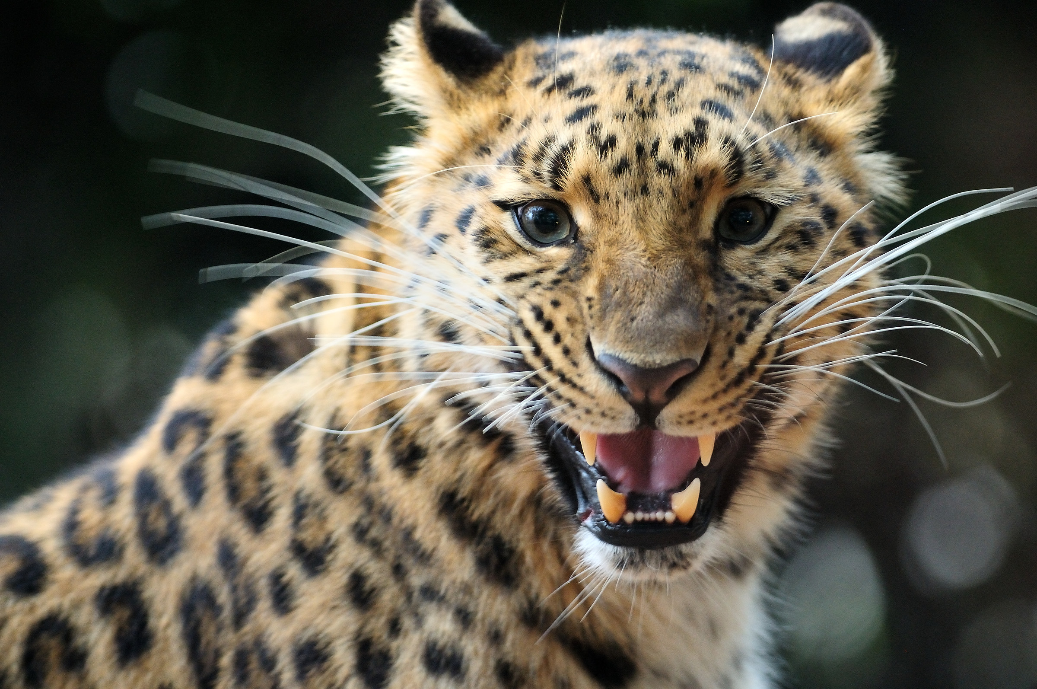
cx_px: 518
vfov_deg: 3.0
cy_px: 344
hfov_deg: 4.6
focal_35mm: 450
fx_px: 12947
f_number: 4
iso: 1000
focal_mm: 300
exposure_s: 1/30
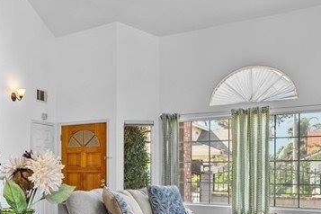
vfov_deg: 30.4
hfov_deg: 39.8
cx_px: -3
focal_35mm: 43
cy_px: 171
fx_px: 383
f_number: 9
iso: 250
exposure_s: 1/5
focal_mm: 15
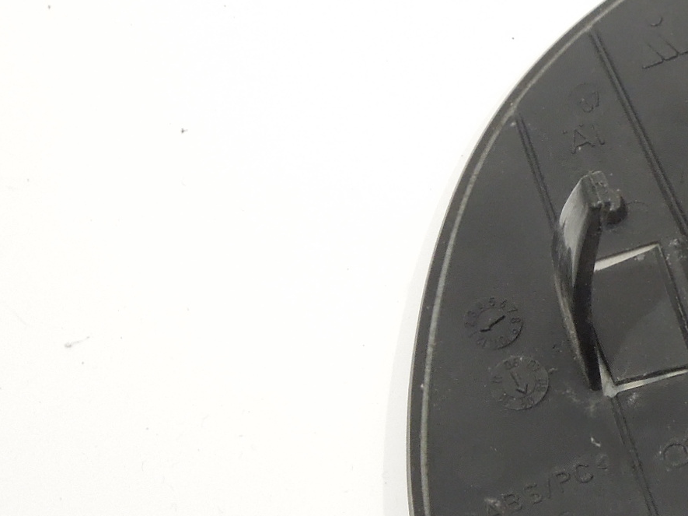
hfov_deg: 14.8
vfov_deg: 11.7
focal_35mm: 126
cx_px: 962
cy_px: 163
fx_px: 2503
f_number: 3.9
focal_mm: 7.8
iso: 400
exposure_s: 1/30
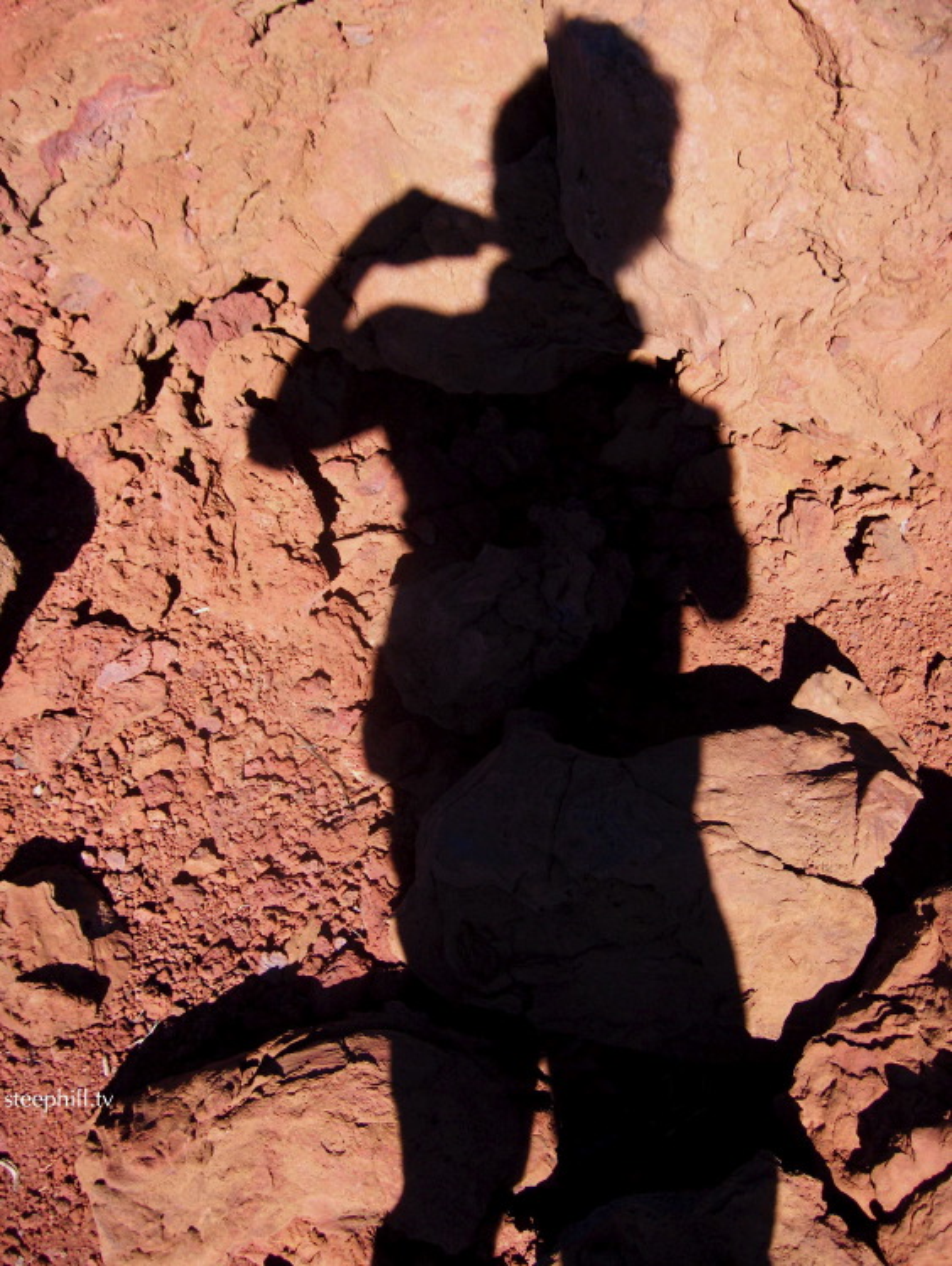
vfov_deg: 47.8
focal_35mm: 39
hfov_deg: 36.9
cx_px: 476
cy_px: 633
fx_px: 1428
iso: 100
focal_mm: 8
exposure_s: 1/877
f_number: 2.8
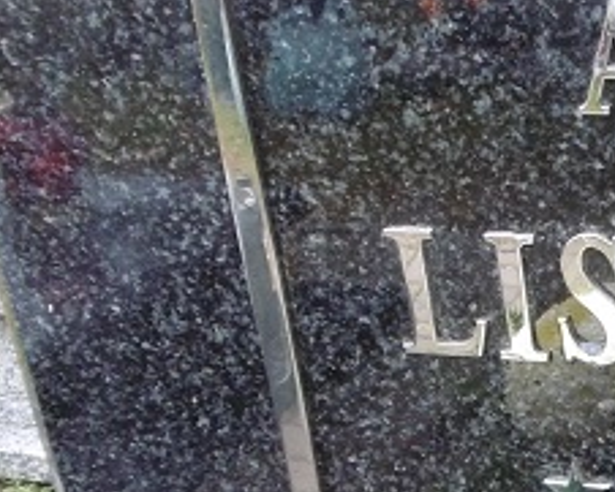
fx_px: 1511
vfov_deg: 18.4
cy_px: 353
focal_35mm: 83
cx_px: 781
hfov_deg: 21.1
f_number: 3.1
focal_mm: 4.3
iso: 100
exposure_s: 1/60
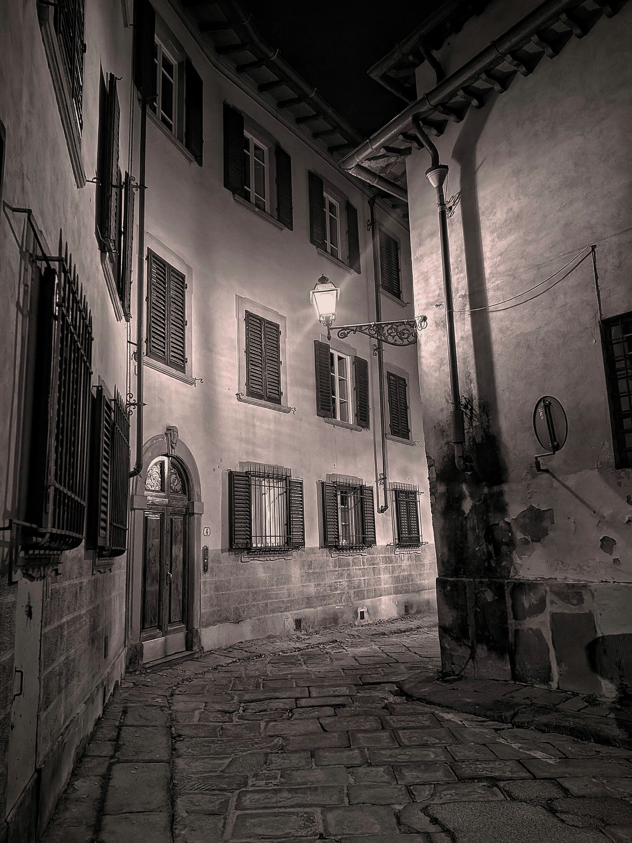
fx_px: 584
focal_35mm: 24
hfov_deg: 56.8
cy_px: 422
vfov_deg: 71.6
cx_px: 316
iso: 35
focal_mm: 4.53
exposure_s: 1/25
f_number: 1.7
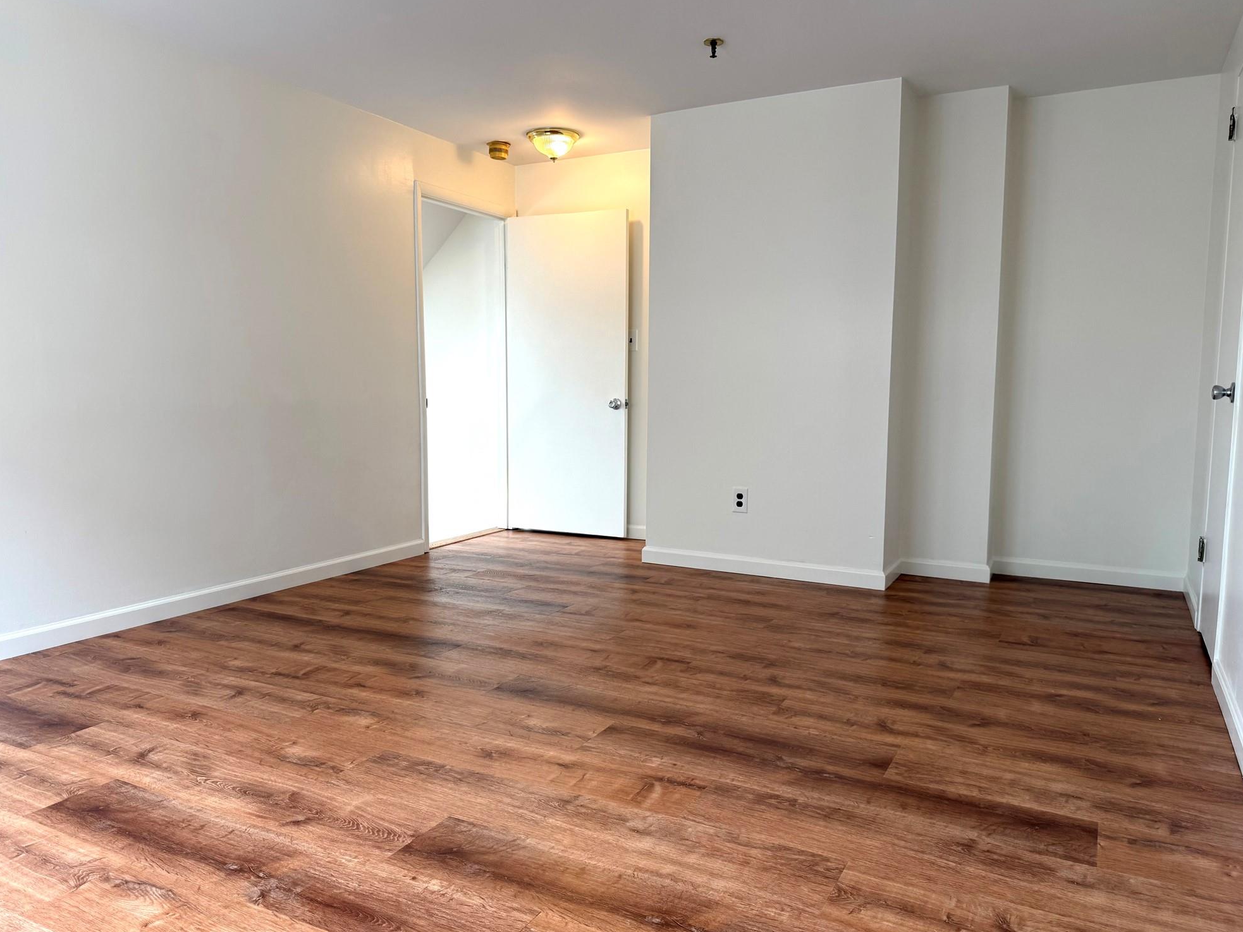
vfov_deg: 54.9
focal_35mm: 25
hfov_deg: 69.4
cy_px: 478
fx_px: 898
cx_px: 625
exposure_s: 1/120
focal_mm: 6.76
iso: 80
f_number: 1.78
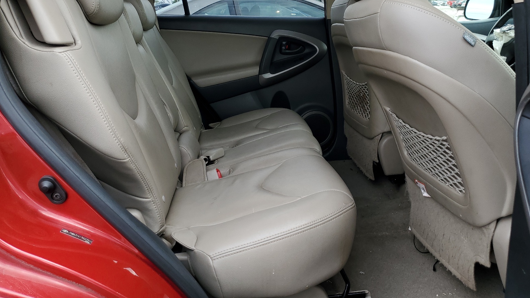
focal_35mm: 29
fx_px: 408
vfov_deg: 39.8
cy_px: 108
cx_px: 269
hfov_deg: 66.1
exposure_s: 1/286
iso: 50
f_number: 1.5
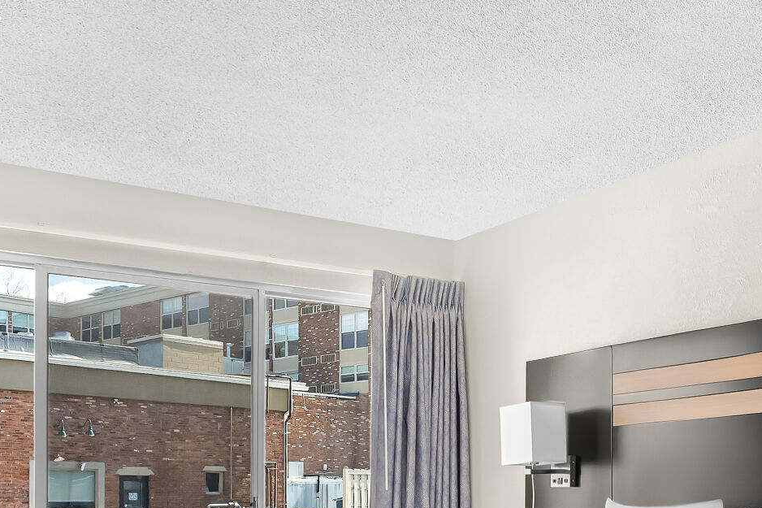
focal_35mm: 51
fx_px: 1070
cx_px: 521
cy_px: 532
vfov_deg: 25.1
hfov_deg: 38.7
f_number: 6.3
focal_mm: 15.8
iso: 800
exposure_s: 1/800
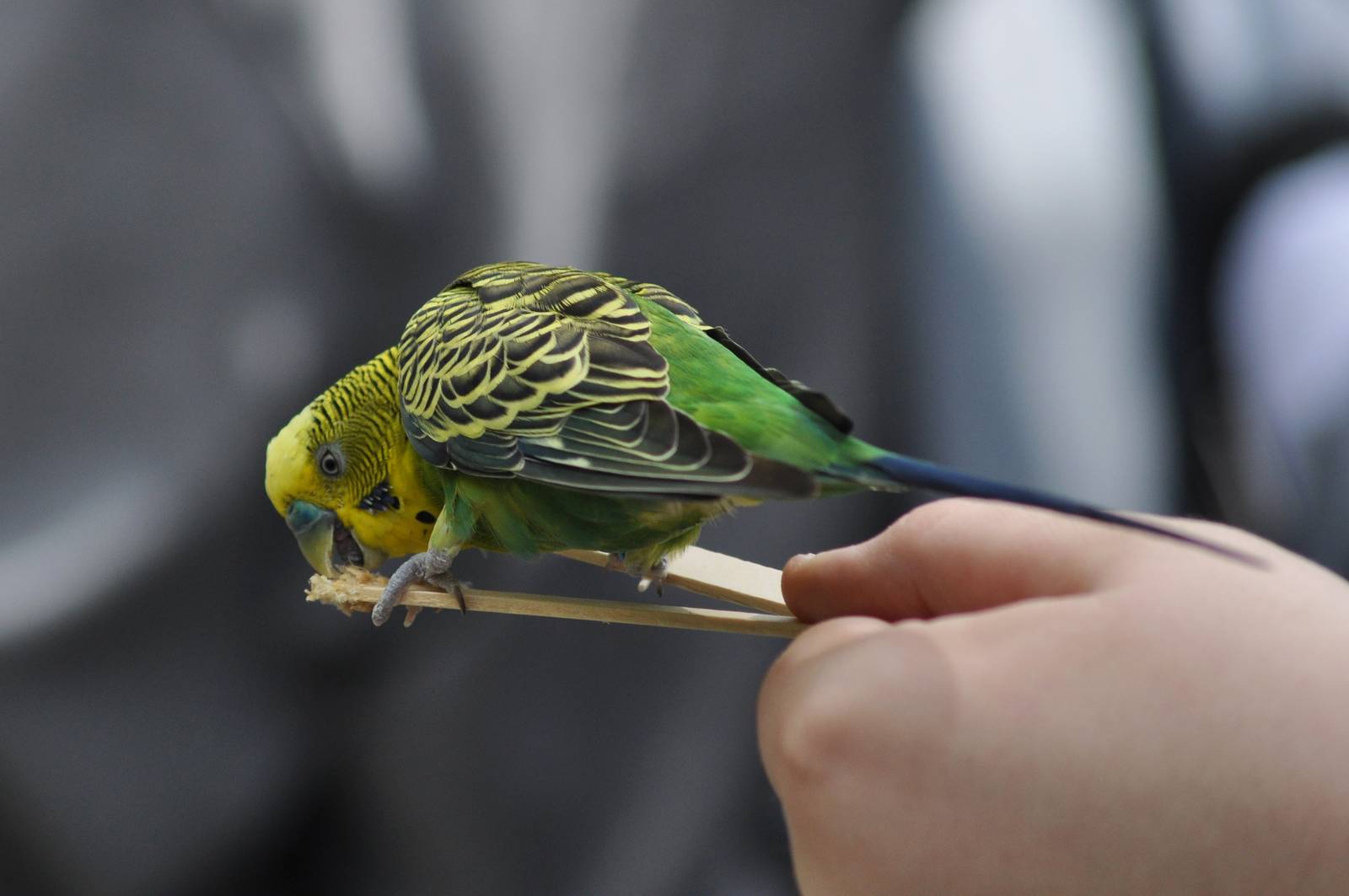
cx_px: 674
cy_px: 448
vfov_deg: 5.4
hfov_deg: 8.1
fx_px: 9545
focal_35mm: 255
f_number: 4.5
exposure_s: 1/1250
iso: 400
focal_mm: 170
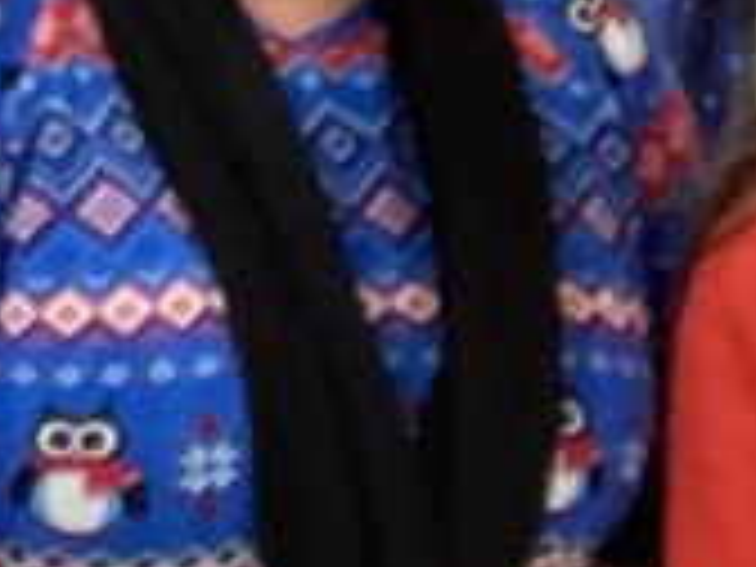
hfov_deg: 10.2
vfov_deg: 7.8
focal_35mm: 189
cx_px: -288
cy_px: 702
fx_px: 4128
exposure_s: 1/60
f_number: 2.4
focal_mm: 3.3
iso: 250
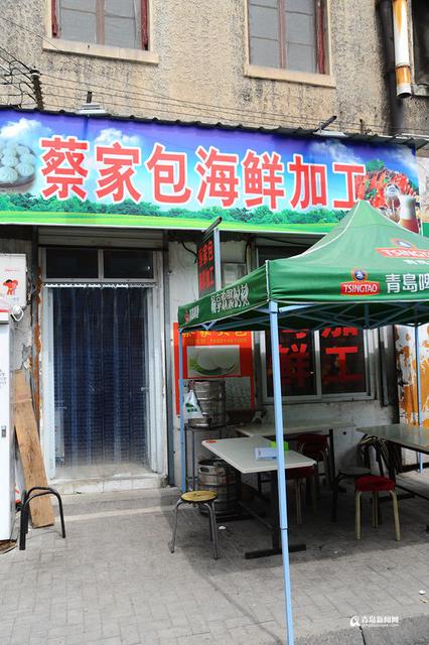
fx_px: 555
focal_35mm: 31
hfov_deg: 42.3
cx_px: 214
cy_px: 322
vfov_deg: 60.3
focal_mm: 31
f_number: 5.6
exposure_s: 1/640
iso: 200
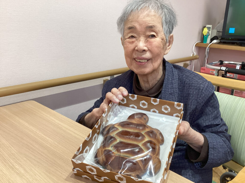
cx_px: 122
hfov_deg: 58.4
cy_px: 92
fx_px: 219
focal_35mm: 31
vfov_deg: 45.4
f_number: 2.4
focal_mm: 3.3
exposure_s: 1/60
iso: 100
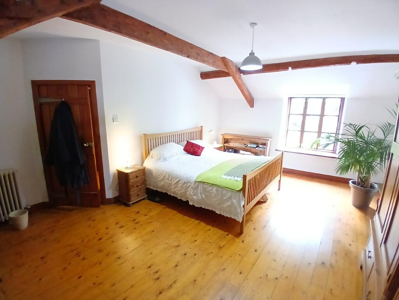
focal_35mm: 17
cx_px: 200
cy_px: 150
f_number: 2.2
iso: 500
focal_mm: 1.4
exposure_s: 1/20
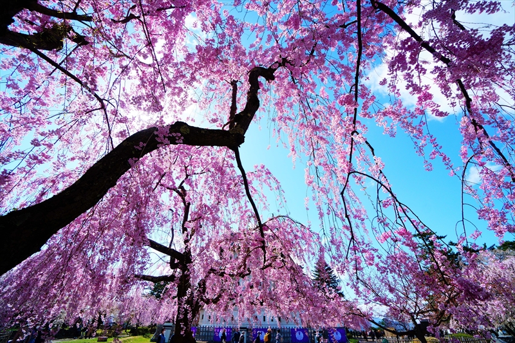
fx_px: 215
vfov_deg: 77.3
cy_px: 172
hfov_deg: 100.4
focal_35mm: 15
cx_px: 258
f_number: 8
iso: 100
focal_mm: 10
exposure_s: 1/640
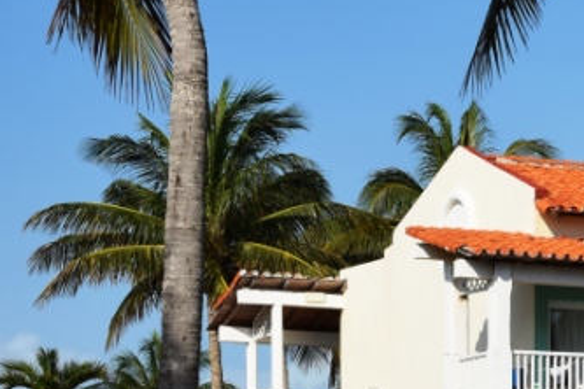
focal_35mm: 157
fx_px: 2547
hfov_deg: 12.7
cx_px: 728
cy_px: 520
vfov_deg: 8.6
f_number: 11
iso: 200
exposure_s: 1/500
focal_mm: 34
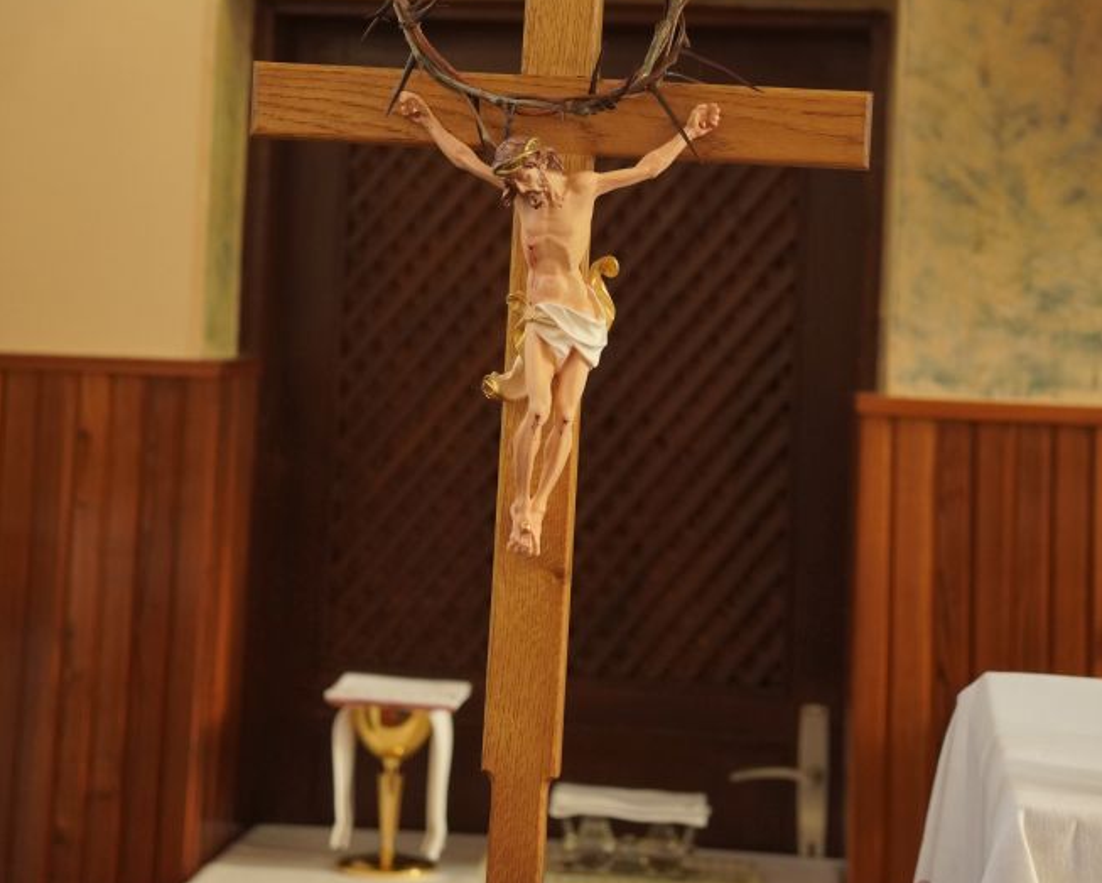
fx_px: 3314
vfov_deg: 15.1
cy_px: 221
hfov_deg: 18.9
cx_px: 554
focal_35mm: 102
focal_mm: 47.6
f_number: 3.5
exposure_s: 1/160
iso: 1600
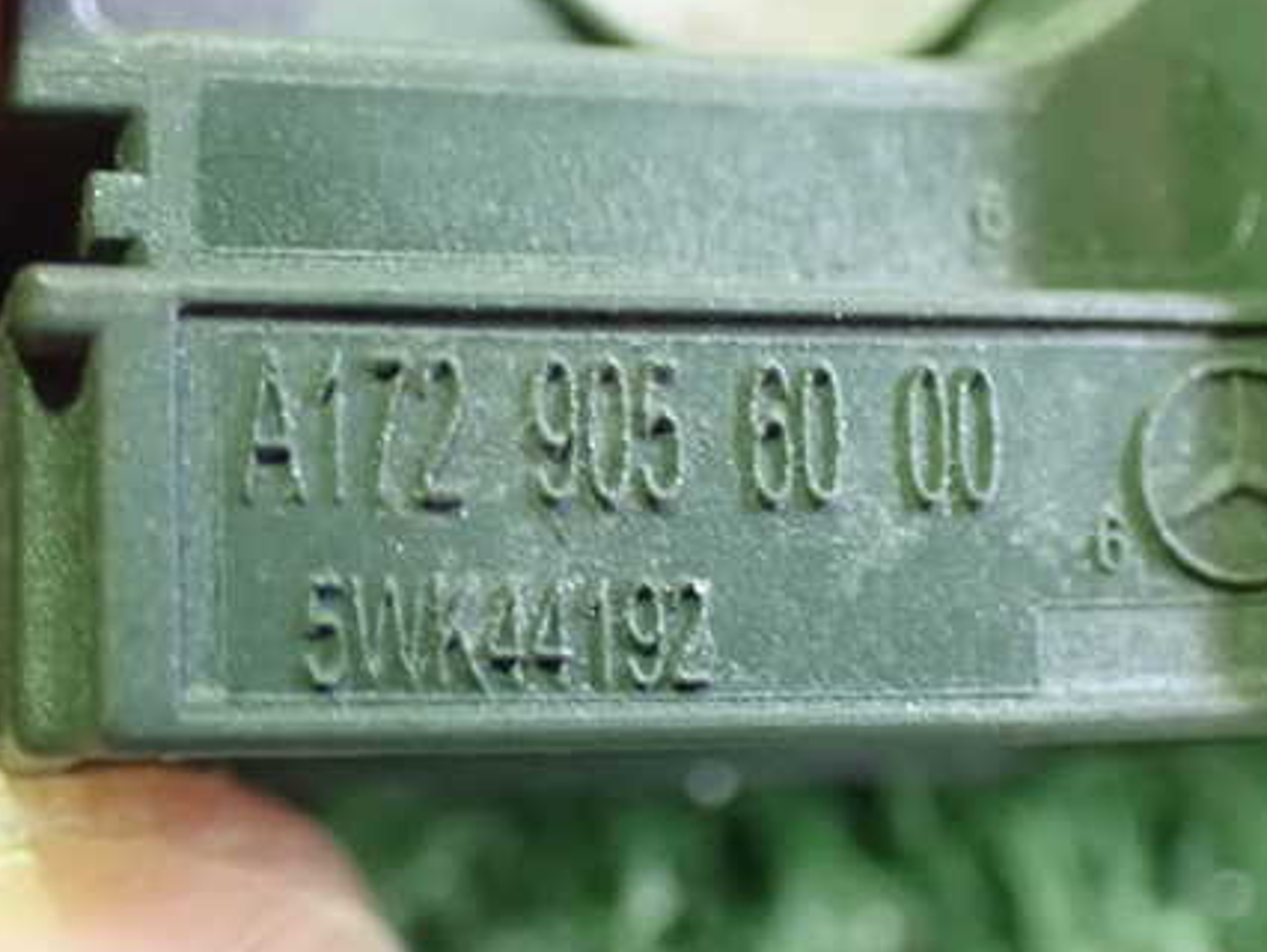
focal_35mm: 76
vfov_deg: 19.4
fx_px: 2783
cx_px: 702
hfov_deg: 25.6
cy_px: 467
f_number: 3.3
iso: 1600
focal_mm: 9.65
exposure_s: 1/13
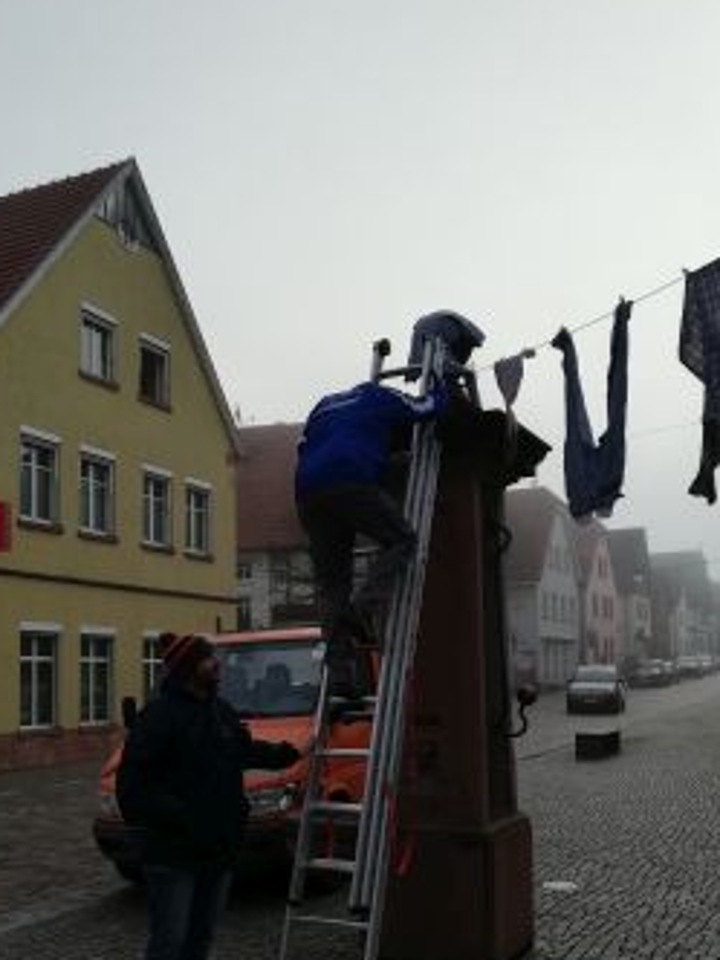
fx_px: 1054
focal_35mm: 38
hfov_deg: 37.7
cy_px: 638
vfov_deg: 48.2
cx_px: 330
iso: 50
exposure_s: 1/610
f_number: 2.2
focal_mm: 3.81
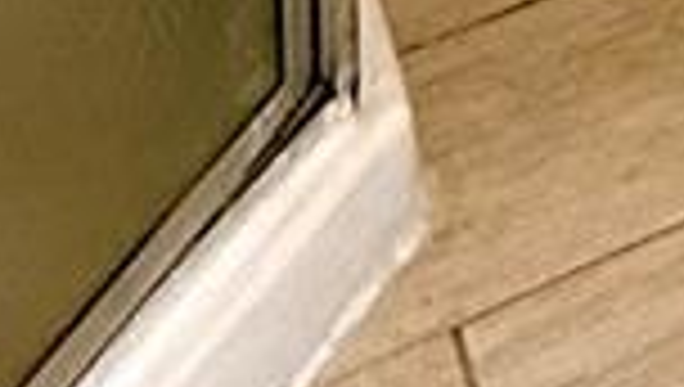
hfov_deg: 11.5
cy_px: -1822
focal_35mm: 154
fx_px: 2797
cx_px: 1656
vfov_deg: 5.2
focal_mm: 2.22
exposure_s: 1/120
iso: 160
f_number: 2.2
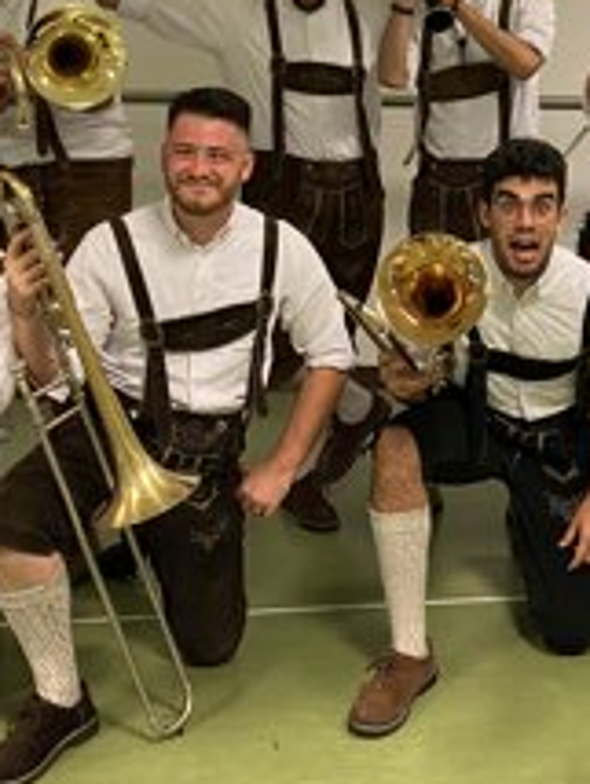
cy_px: 214
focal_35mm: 44
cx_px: 456
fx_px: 998
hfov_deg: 32.2
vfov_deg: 41.9
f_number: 1.8
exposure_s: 1/50
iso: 250
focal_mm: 4.25
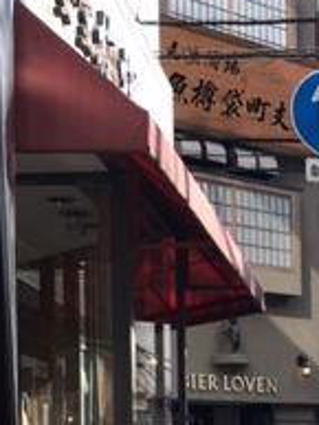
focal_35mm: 93
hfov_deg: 15.2
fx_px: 1141
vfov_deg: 20.3
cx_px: 407
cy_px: 443
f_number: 1.8
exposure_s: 1/397
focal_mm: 3.99
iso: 20
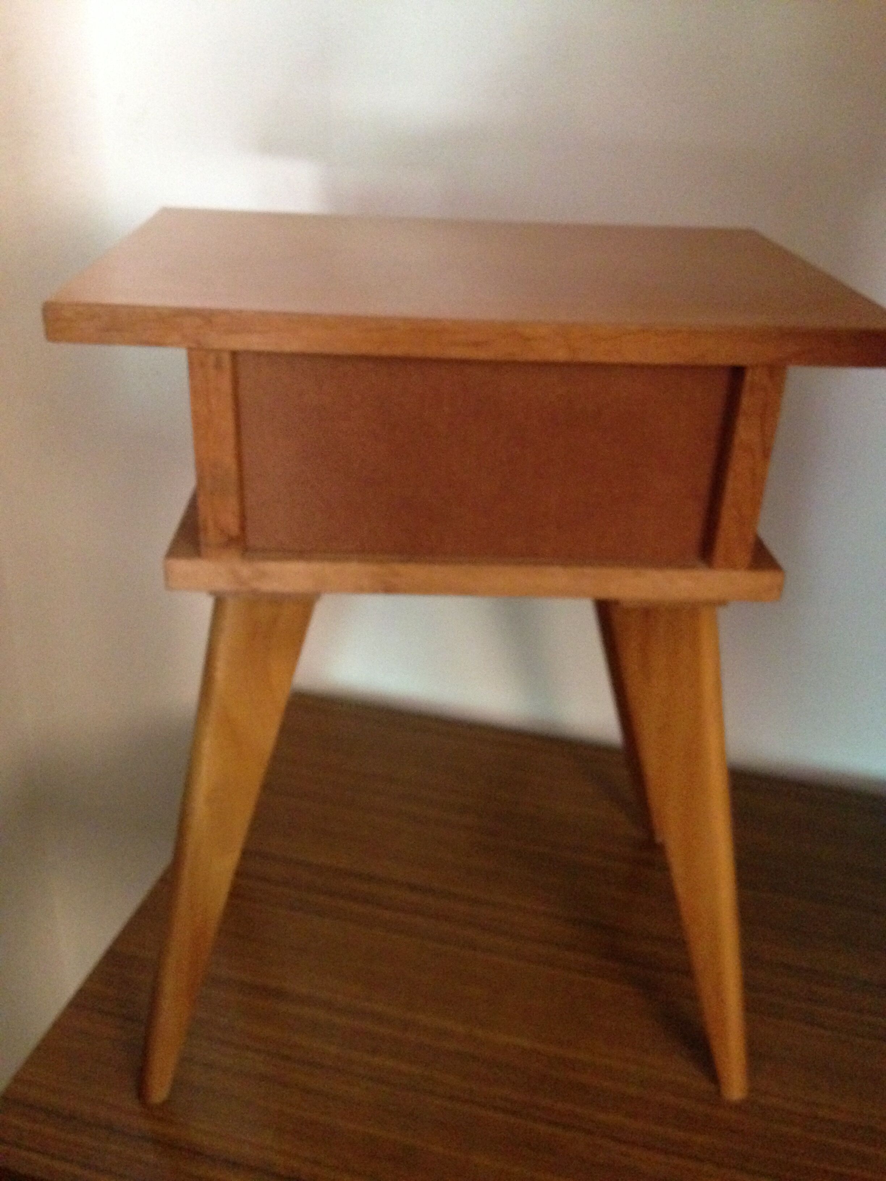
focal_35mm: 33
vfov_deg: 55.4
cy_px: 590
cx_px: 443
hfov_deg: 42.9
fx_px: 1126
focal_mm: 4.12
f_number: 2.4
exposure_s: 1/15
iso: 640
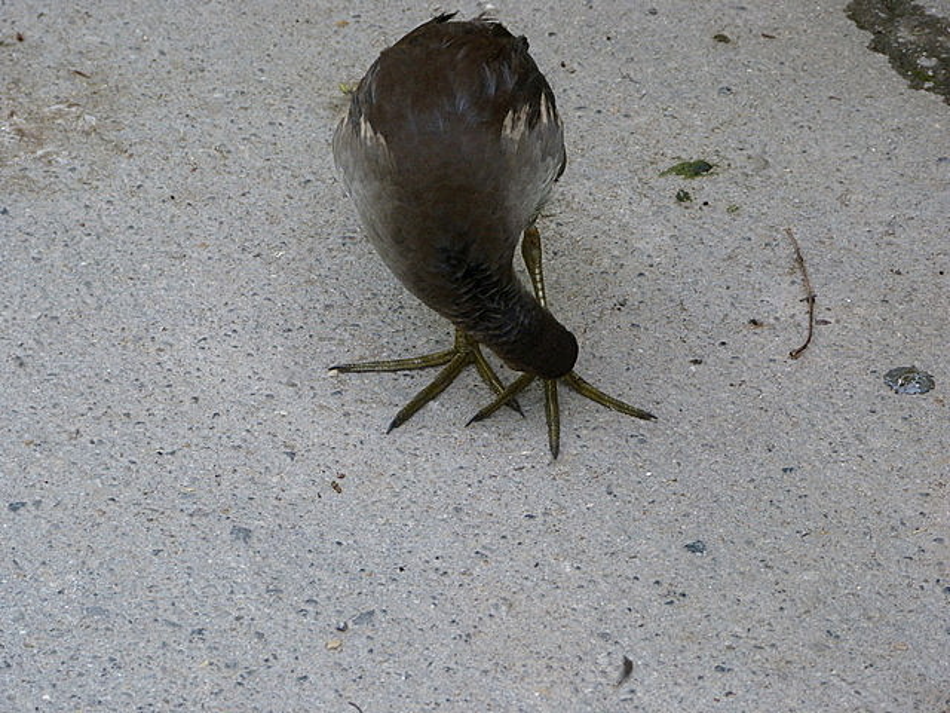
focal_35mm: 170
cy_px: 356
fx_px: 4665
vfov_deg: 8.7
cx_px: 475
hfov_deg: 11.6
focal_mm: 30.7
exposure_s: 1/80
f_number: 3.8
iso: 125
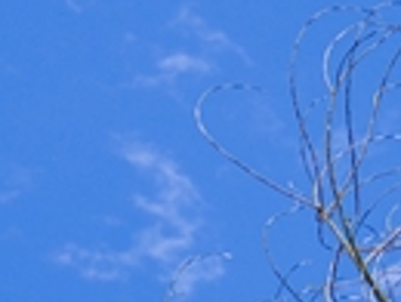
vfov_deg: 5.0
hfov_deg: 6.6
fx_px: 3424
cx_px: 626
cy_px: -263
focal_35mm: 295
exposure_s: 1/2000
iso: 100
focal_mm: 50
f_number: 2.8
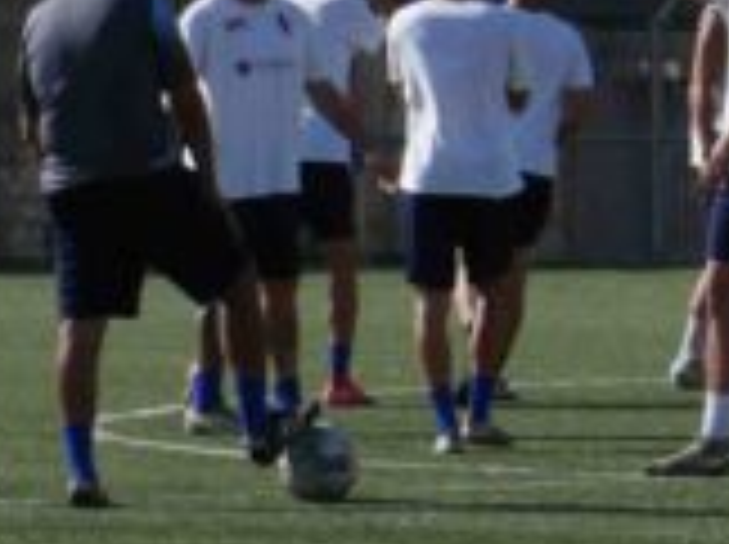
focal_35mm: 557
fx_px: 11713
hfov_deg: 3.5
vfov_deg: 2.7
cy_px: 38
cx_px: 1476
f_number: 9
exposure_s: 1/500
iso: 200
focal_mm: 60
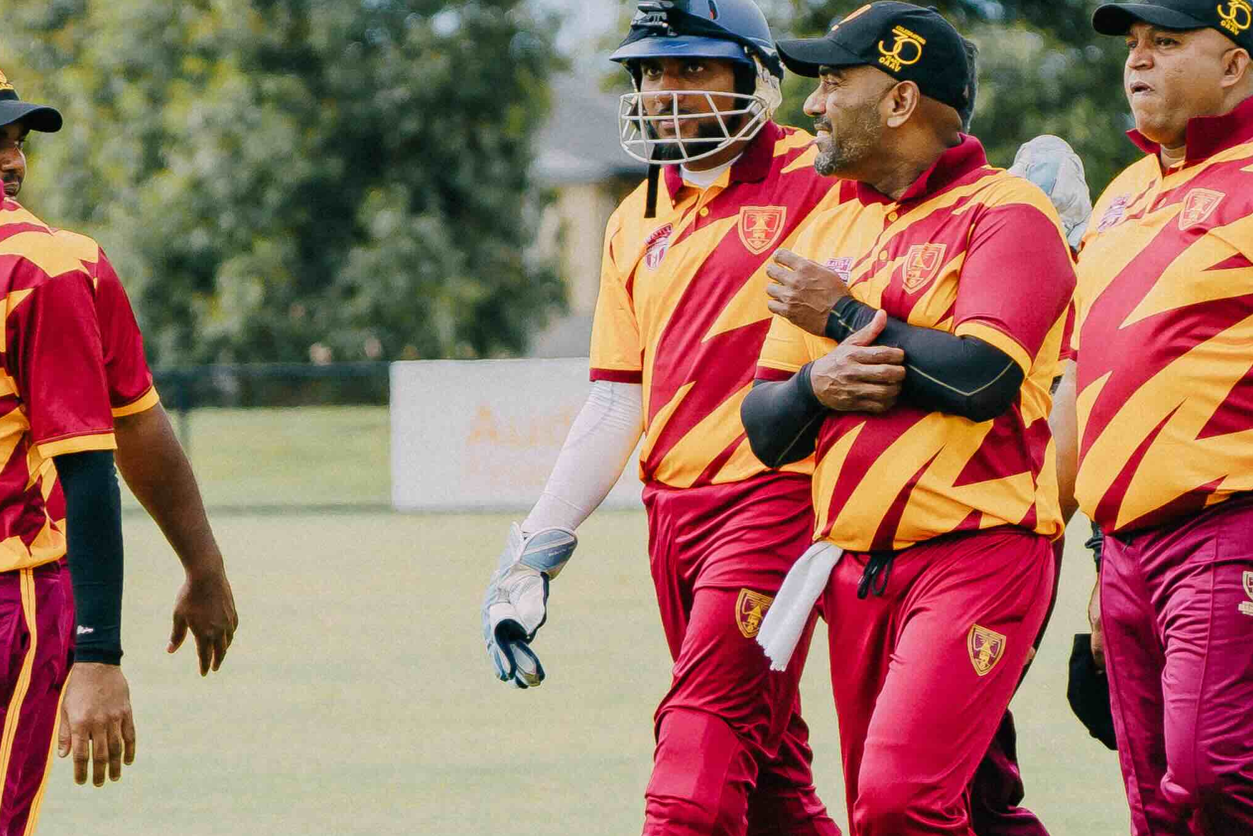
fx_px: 20674
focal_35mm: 594
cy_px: 465
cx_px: 515
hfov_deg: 3.5
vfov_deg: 2.3
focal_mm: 200
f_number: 6.3
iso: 320
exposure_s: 1/1000
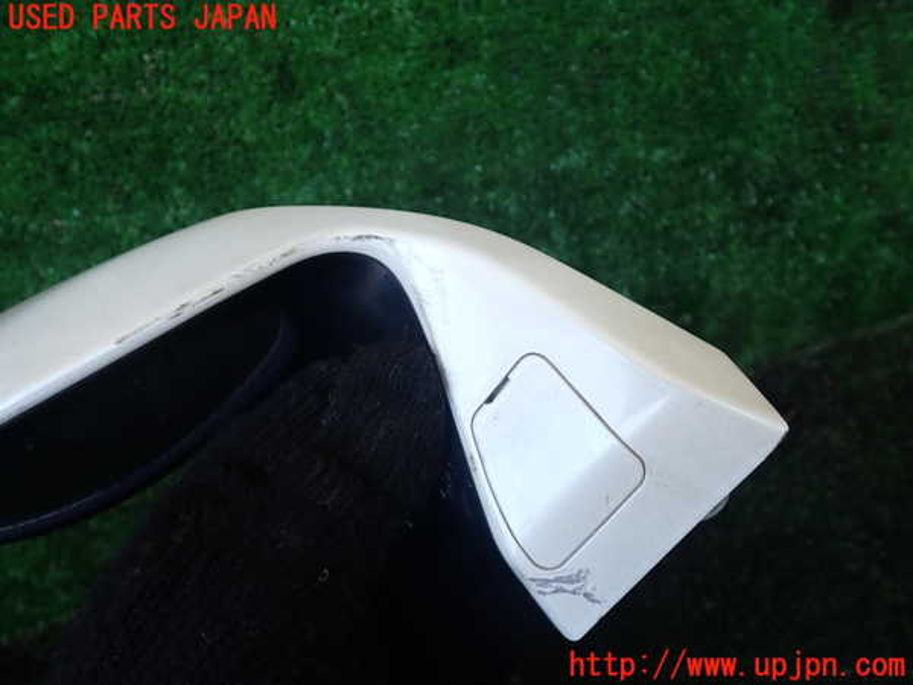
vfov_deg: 46.8
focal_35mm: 30
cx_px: 456
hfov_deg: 60.0
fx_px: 791
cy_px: 342
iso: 100
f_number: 2.3
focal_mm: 5.4
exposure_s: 1/80
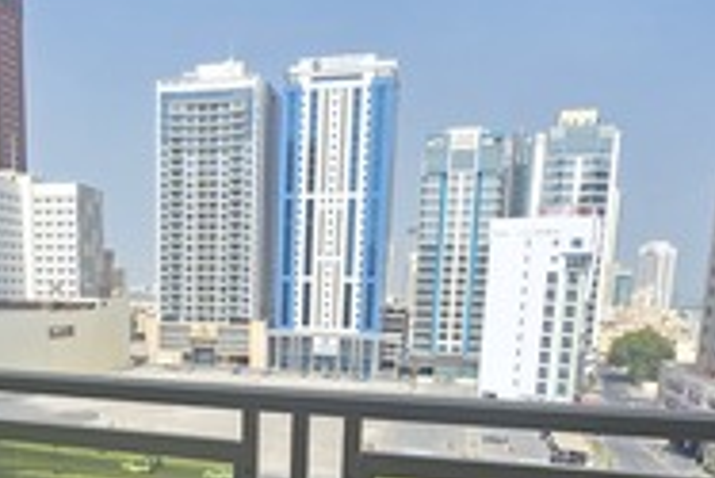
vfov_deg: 37.5
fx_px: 656
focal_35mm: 33
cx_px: 250
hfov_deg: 56.2
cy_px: 426
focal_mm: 2.2
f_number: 1.9
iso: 40
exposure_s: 1/1422
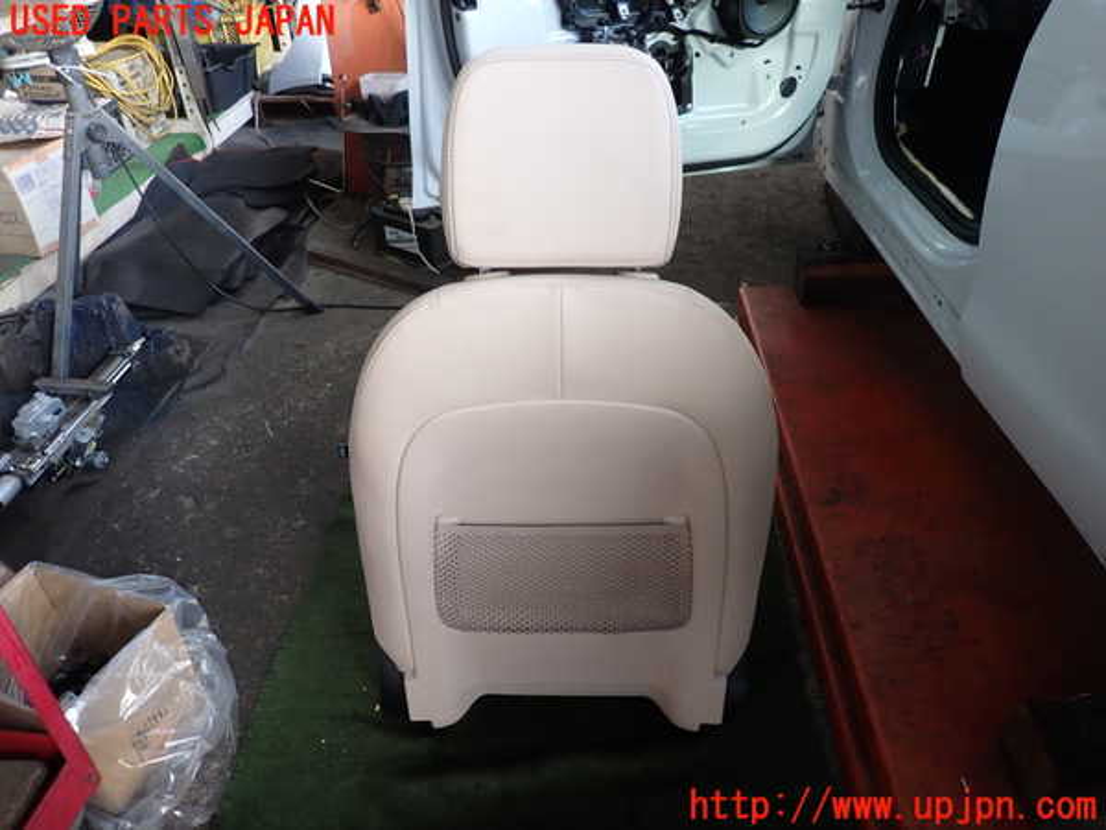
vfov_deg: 54.9
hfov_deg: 69.4
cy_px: 415
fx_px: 799
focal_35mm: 25
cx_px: 553
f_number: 2
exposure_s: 1/60
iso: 200
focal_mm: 4.5
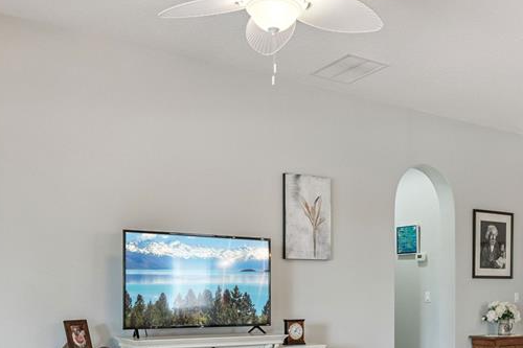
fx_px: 603
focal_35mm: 42
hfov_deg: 46.9
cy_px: 289
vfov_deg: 31.2
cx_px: 272
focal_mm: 13.5
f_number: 2.8
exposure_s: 1/125
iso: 200
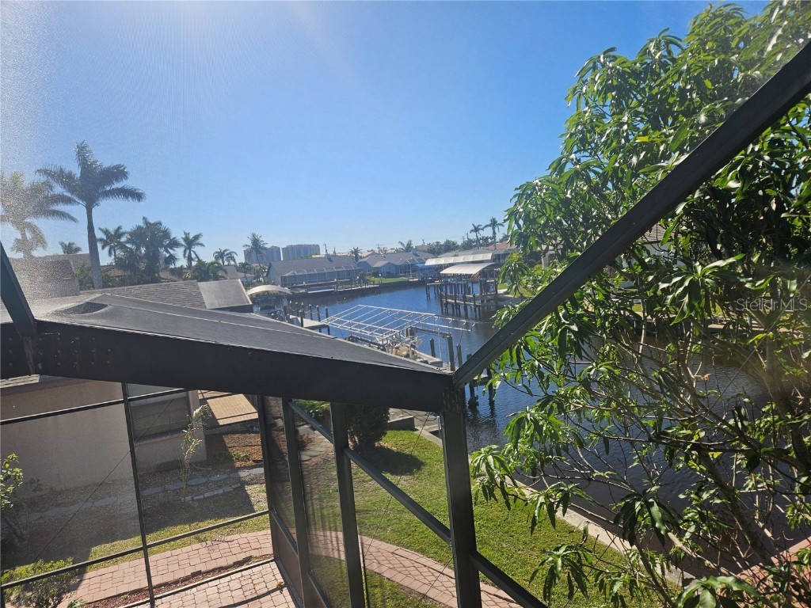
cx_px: 406
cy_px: 304
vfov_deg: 58.9
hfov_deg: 73.9
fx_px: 539
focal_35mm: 23
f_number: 1.8
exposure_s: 1/1314
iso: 25
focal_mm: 5.4
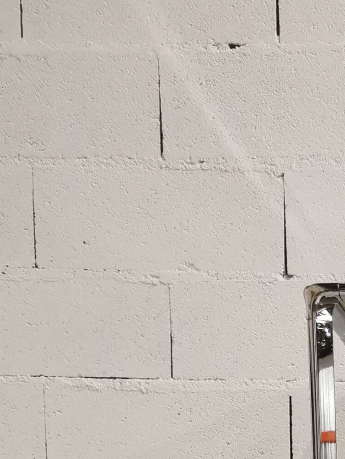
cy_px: 776
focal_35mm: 98
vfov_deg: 17.1
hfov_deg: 14.0
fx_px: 1302
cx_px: 543
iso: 400
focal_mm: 5.58
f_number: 1.8
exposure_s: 1/33.3
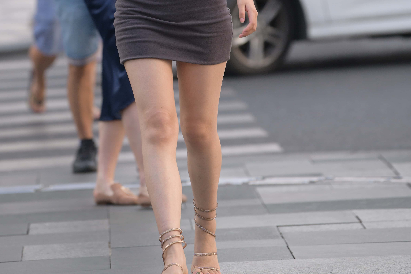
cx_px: 168
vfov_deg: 3.5
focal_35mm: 396
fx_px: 4521
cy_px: -36
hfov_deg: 5.2
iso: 640
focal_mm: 200
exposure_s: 1/500
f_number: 3.5
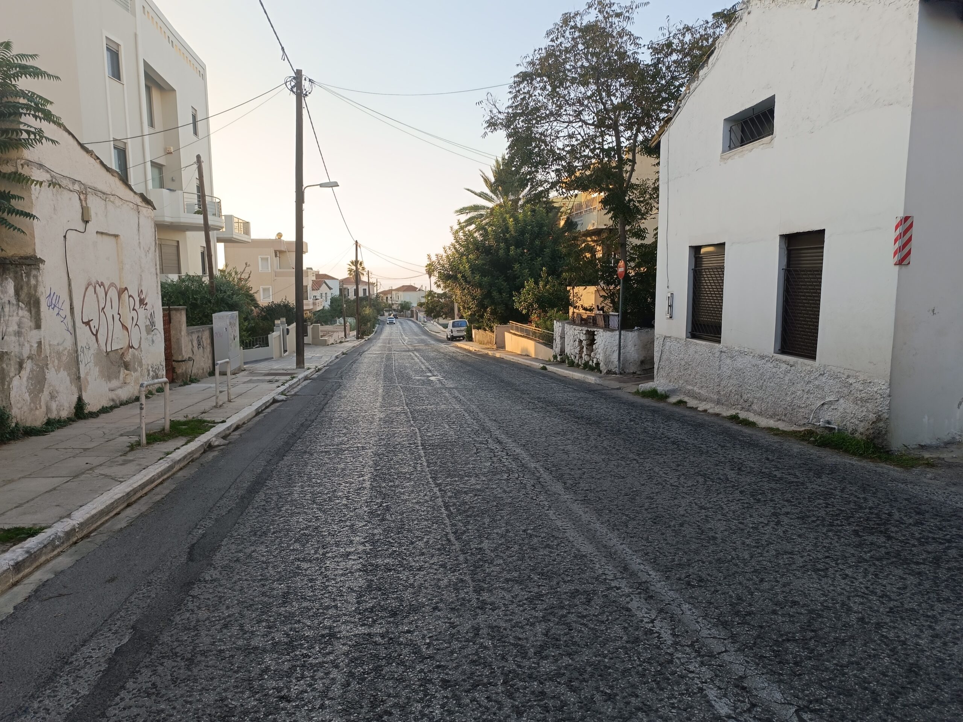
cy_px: 361
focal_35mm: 24
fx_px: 668
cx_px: 482
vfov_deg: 56.8
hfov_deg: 71.6
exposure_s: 1/140
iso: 50
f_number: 1.65
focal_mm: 6.14
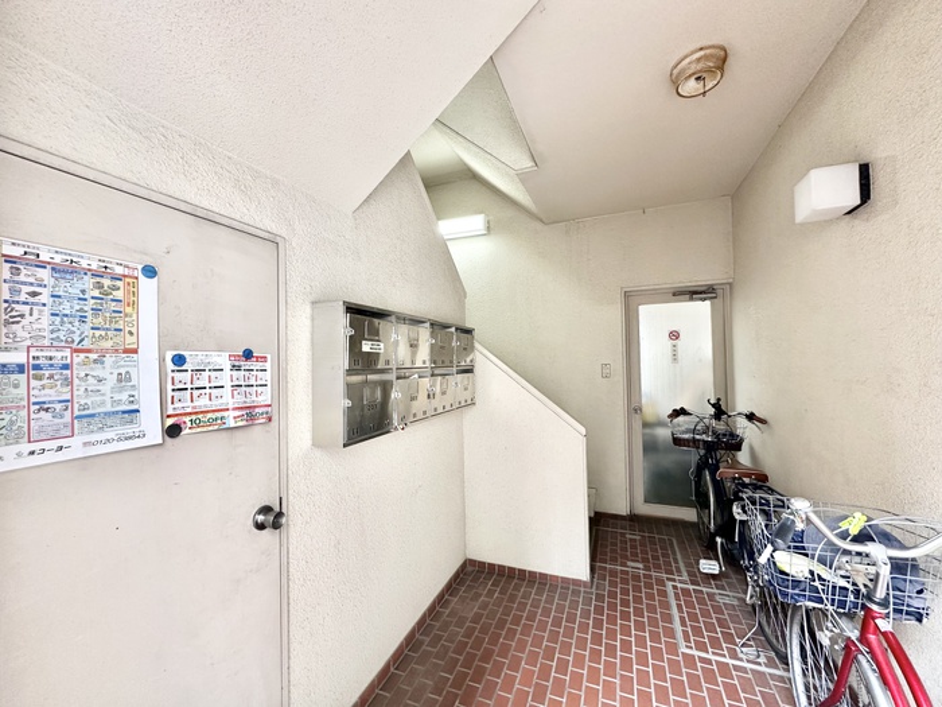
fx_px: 381
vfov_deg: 85.7
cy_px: 354
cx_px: 471
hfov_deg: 102.1
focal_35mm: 14
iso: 200
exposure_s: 1/60
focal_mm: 2.22
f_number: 2.2
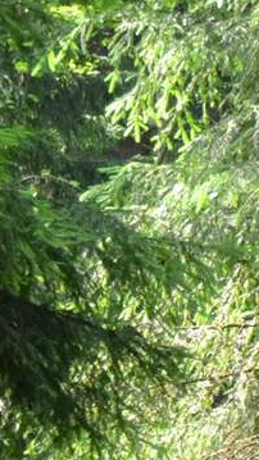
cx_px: 271
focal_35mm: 175
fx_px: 2136
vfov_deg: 10.8
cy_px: 1042
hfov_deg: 6.9
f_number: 3.5
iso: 2500
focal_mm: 20
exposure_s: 1/500
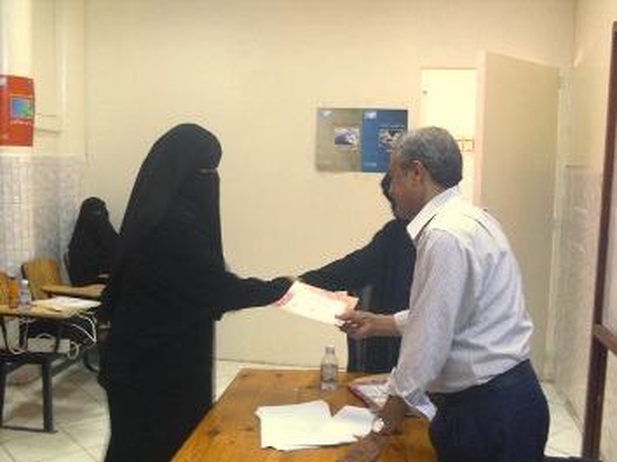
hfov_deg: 49.0
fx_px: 677
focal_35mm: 38
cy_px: 231
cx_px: 308
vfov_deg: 37.7
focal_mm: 6.3
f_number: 2.8
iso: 80
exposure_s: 1/15
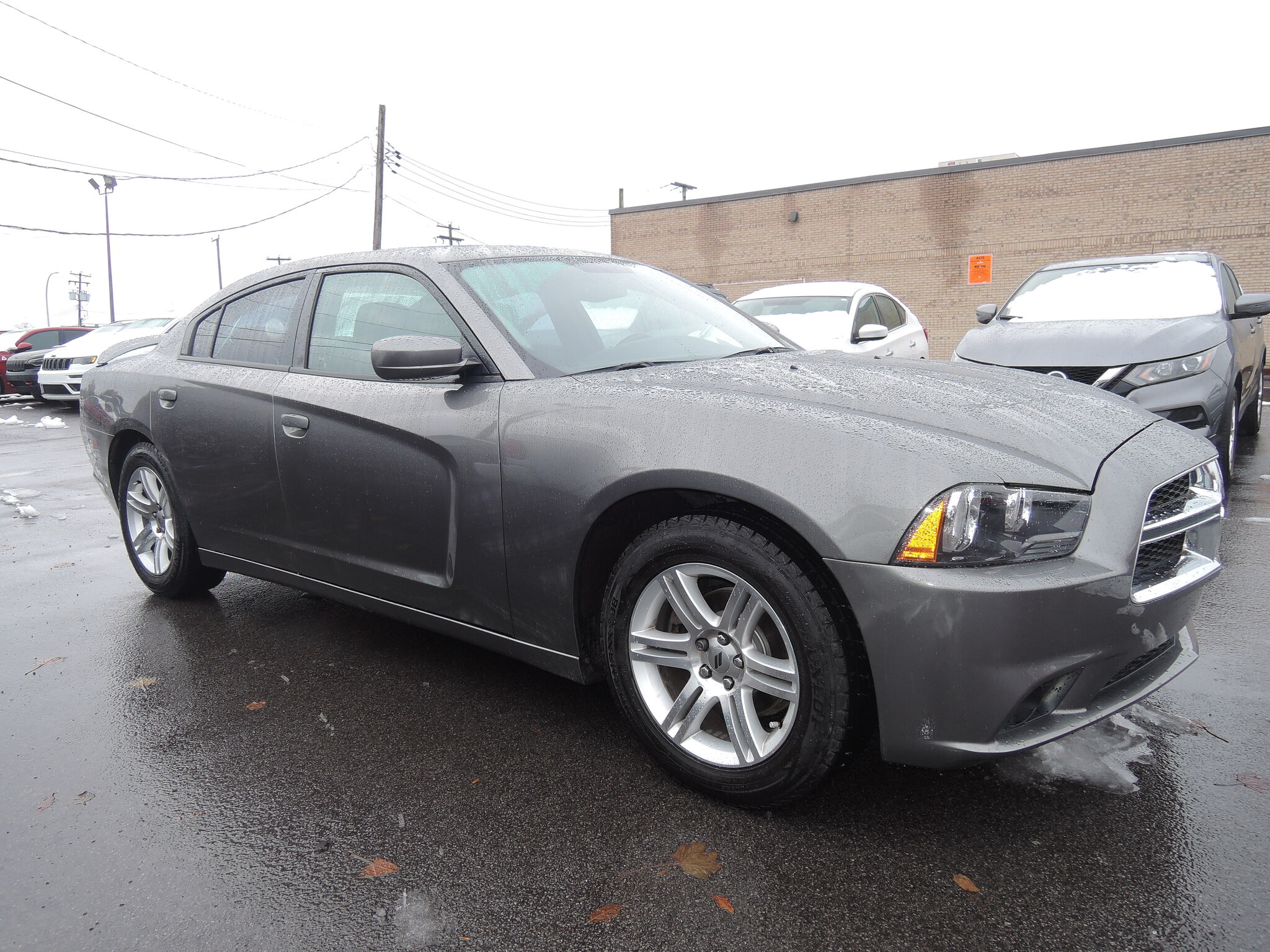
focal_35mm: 24
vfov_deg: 56.8
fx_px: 881
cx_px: 635
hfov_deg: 71.6
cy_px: 476
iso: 80
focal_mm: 5.1
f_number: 2.8
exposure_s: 1/200
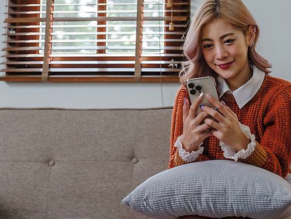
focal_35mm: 86
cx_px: 163
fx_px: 723
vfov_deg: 17.2
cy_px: 88
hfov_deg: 22.7
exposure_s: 1/105
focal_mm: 41.4
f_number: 2.8
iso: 250
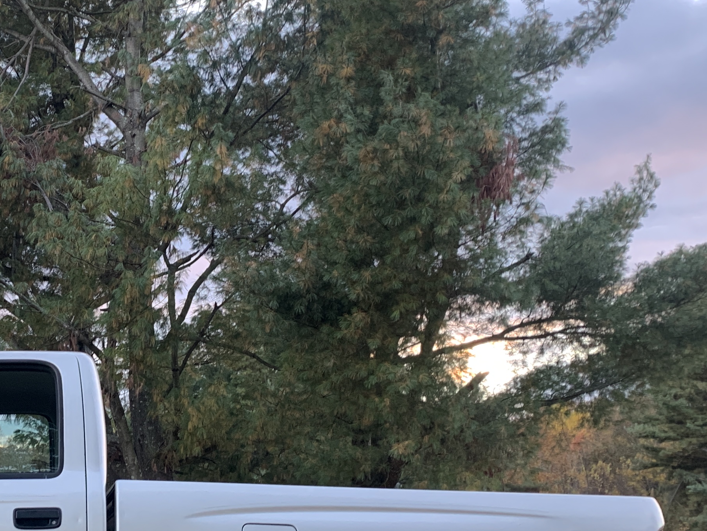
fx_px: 1185
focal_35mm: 58
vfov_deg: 25.2
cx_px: 62
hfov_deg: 31.6
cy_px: 305
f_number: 1.8
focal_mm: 4.25
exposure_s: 1/60
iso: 100
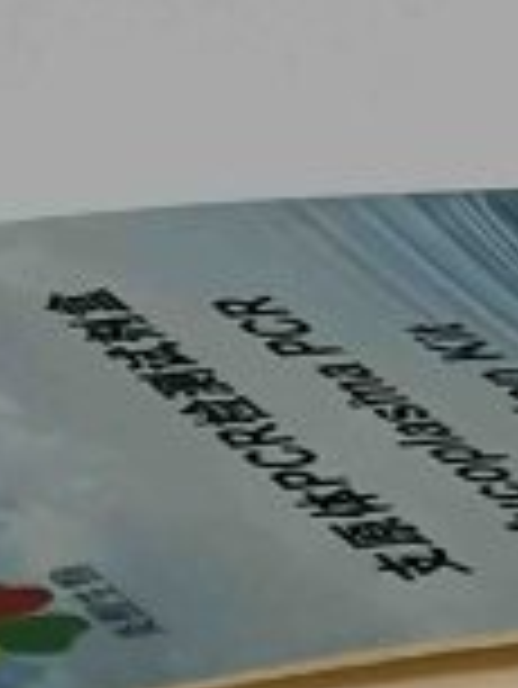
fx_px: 7731
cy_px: 1331
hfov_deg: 3.8
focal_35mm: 388
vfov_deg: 5.0
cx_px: 275
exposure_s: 1/100
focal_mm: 4.75
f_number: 1.8
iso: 160
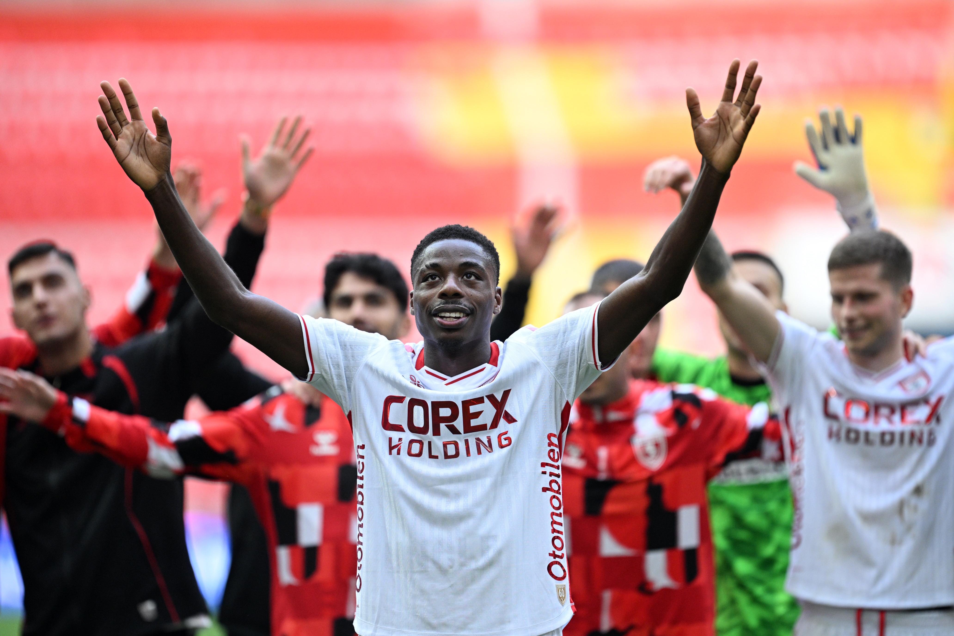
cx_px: 477
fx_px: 10599
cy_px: 318
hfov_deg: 5.2
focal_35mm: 400
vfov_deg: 3.4
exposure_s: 1/1000
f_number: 2.8
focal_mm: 400
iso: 1600
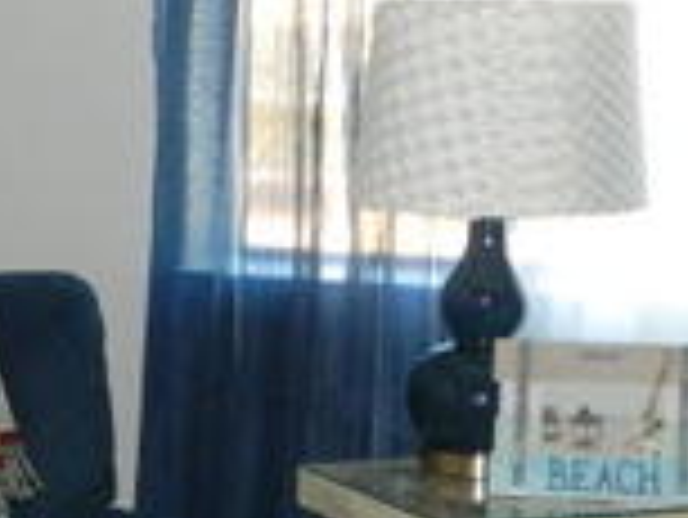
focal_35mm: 131
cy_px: 428
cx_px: -94
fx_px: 2606
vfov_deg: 11.3
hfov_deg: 14.6
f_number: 3.1
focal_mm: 4.5
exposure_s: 1/30
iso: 200
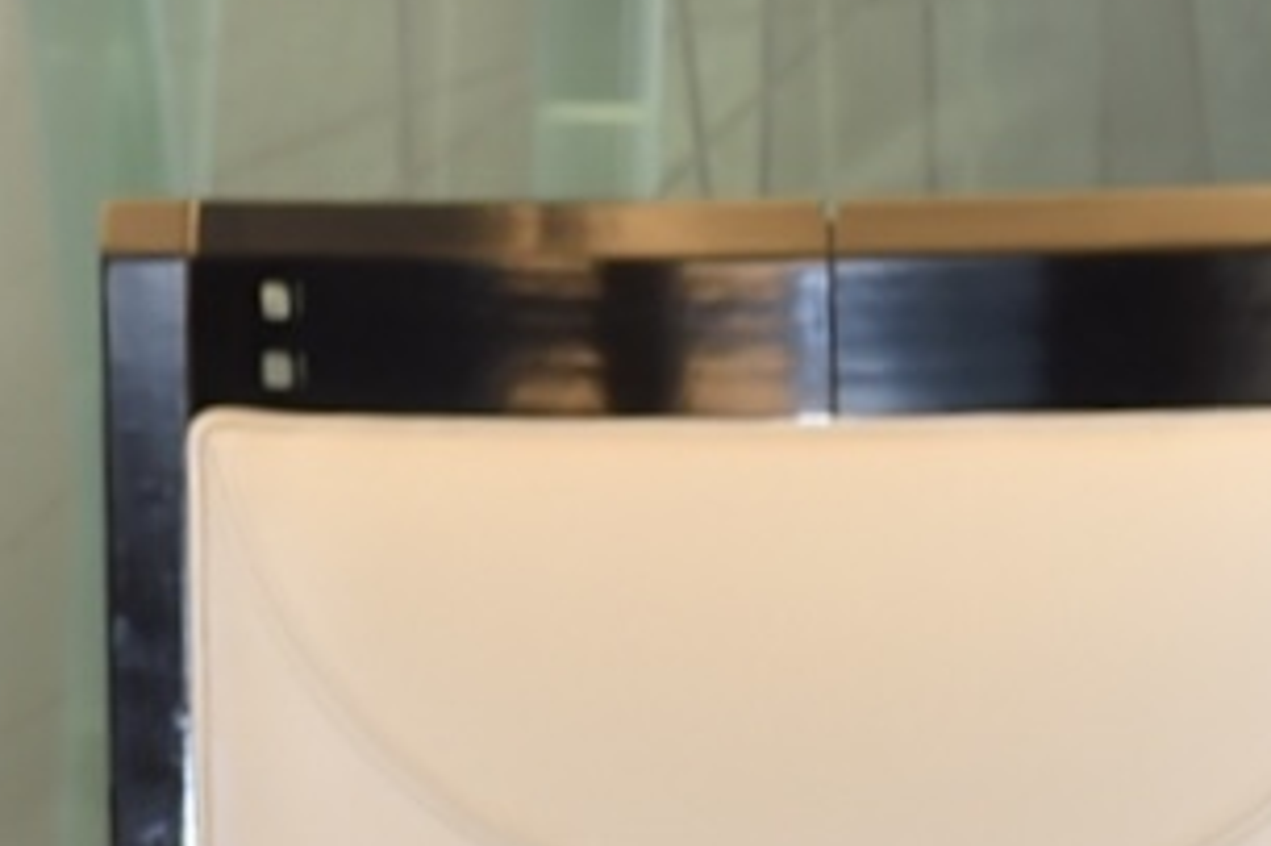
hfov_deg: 8.7
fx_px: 7798
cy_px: 281
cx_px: -1461
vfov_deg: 6.2
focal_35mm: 221
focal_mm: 48
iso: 640
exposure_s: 1/125
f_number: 4
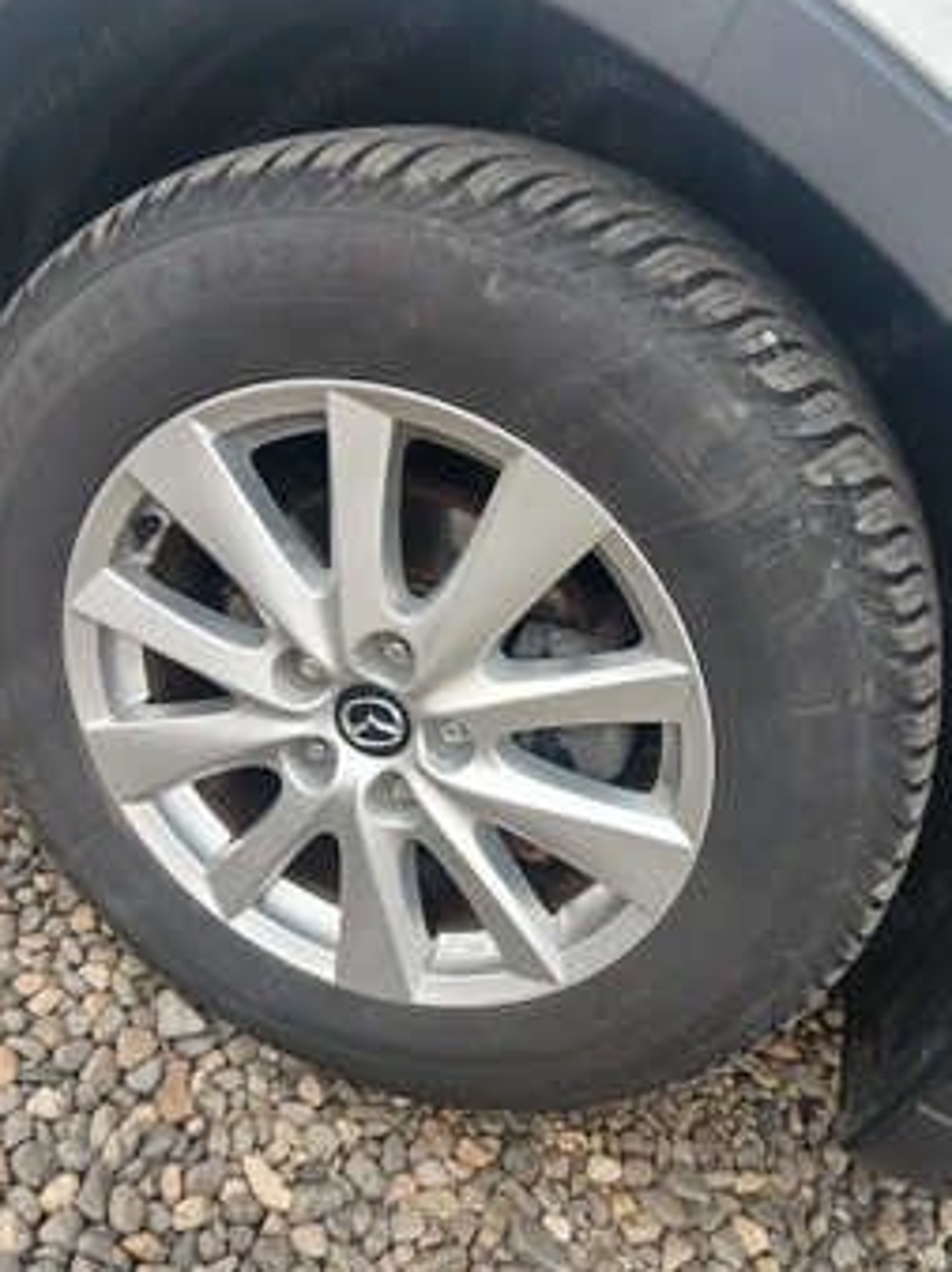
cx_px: 463
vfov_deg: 56.7
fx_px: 1175
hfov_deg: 44.1
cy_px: 719
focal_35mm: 32
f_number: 1.9
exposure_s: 1/100
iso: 302
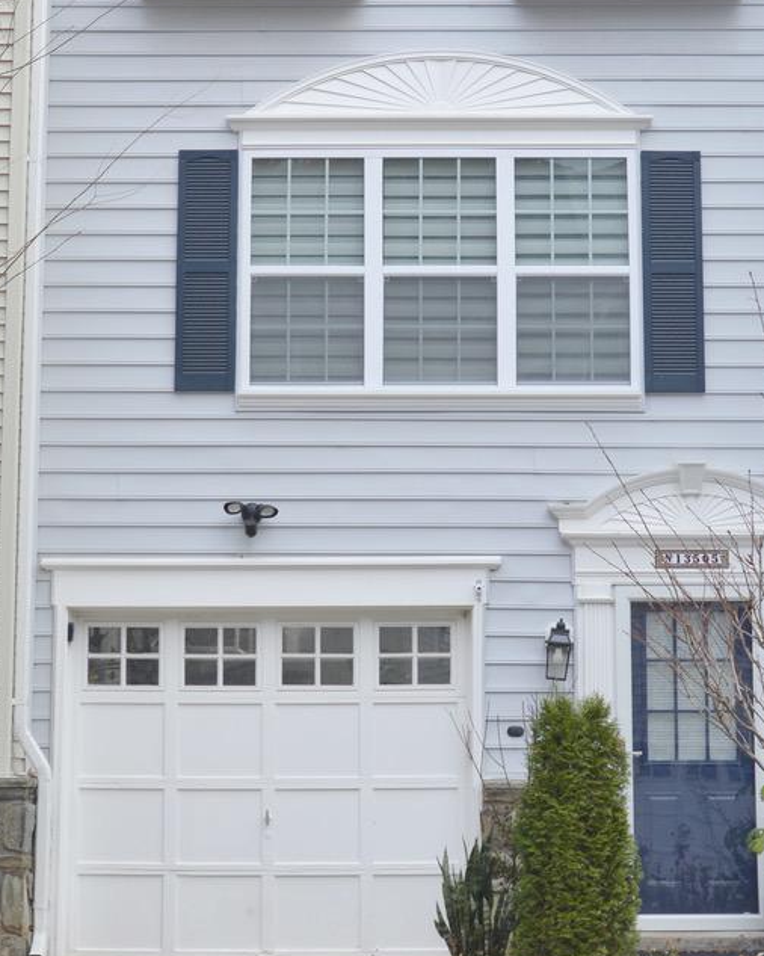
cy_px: 344
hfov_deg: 18.7
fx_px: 2319
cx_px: 424
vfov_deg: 23.2
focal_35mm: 82
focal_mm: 24
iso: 200
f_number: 5.6
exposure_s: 1/125
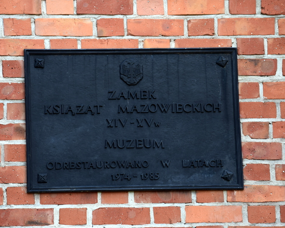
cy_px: 114
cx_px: 128
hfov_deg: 12.6
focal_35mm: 153
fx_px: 1291
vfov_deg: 10.1
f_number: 6.3
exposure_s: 1/250
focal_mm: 90
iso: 200
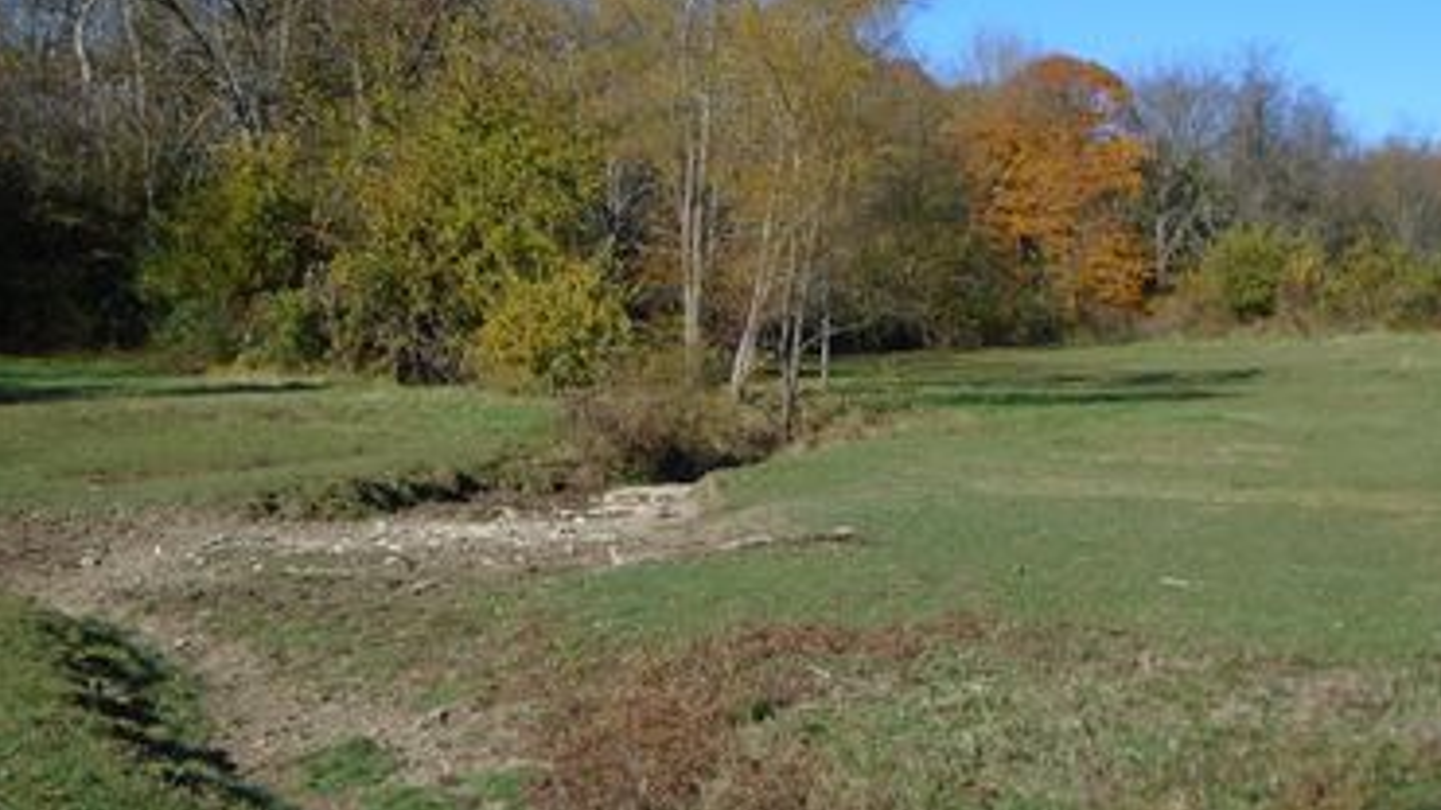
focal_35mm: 53
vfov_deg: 22.4
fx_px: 2025
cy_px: 204
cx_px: 744
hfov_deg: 39.2
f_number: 3.8
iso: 100
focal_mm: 6.4
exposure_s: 1/800
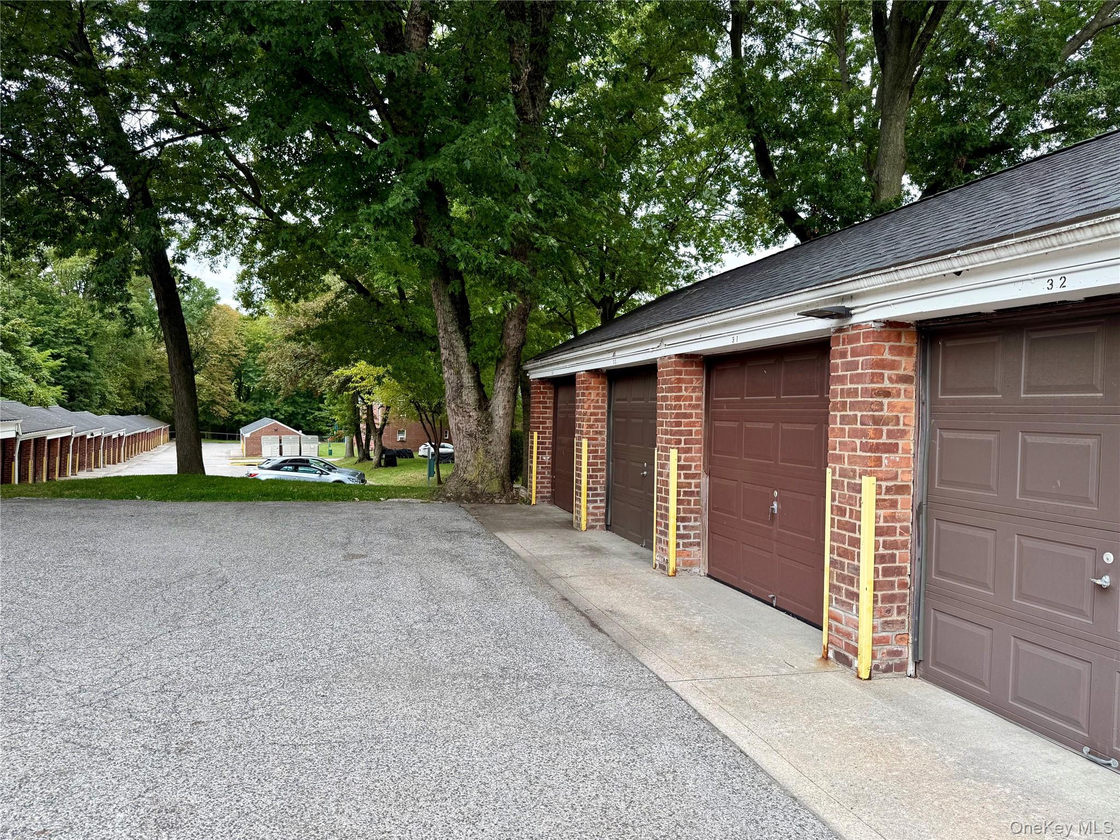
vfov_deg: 56.8
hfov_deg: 71.6
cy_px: 420
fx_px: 777
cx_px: 560
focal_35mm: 24
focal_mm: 6.76
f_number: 1.78
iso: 80
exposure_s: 1/593
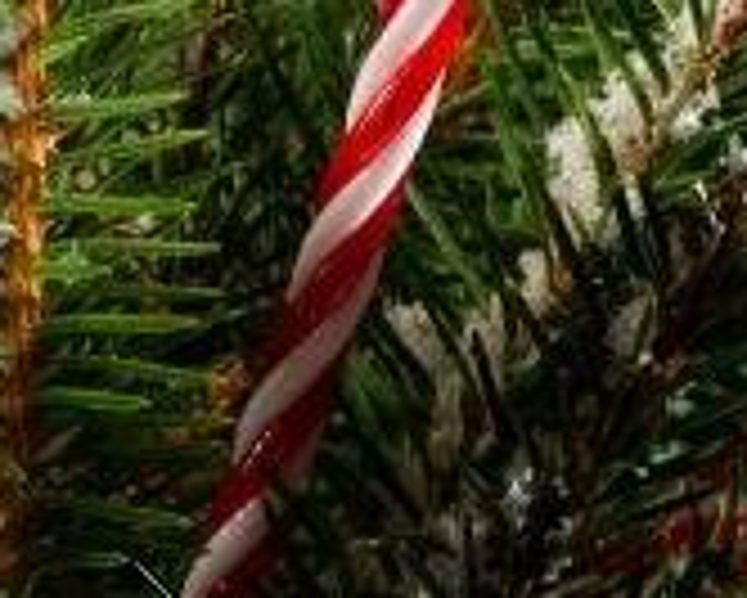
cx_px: -358
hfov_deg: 3.1
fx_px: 13826
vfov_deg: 2.5
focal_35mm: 625
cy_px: 1052
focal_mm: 85
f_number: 8
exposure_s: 1/250
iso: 100
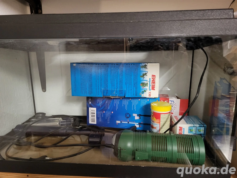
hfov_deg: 67.3
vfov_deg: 53.1
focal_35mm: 26
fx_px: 178
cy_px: 89
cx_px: 118
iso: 500
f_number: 1.8
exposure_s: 1/25
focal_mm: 5.4
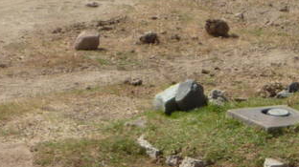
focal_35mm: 464
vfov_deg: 2.6
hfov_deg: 4.6
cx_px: 325
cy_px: 426
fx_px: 3676
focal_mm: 13.7
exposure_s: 1/500
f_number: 5
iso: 80
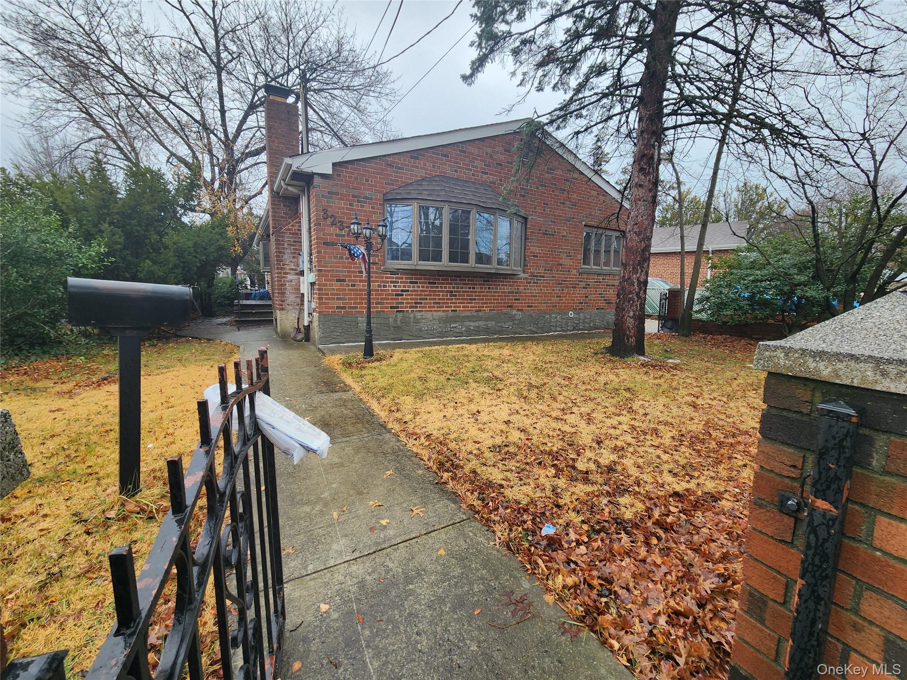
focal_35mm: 13
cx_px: 454
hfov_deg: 106.2
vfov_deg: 89.9
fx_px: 341
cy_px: 340
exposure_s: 1/168
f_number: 2.2
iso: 50
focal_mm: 2.2
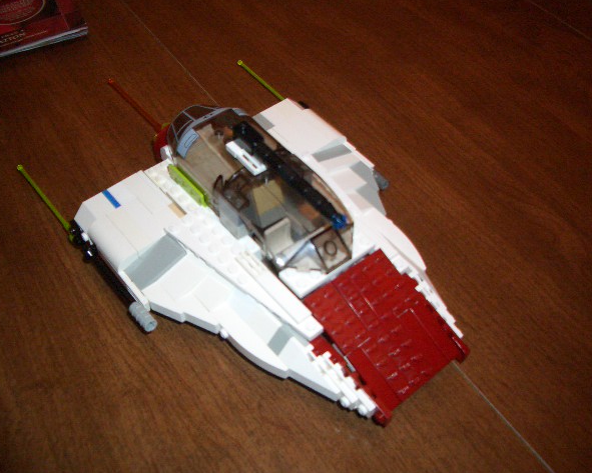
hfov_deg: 49.1
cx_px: 305
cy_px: 235
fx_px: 648
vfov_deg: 40.1
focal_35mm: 37
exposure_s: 1/60
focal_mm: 5.8
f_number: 2.6
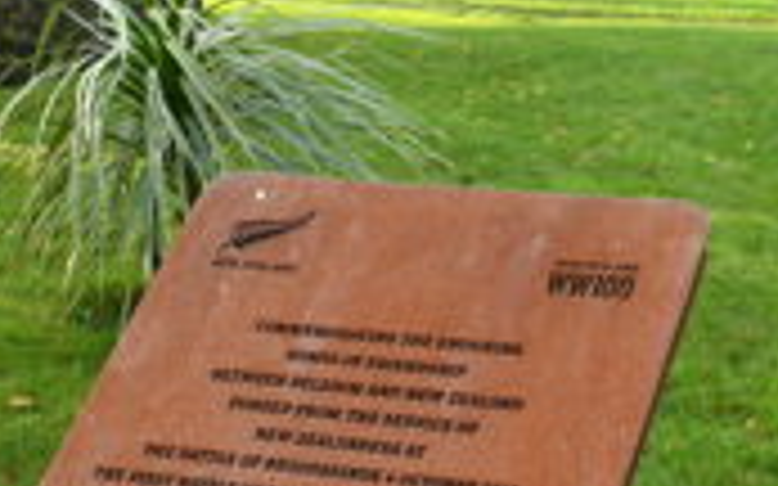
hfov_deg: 25.8
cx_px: 675
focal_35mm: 78
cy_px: 583
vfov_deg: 16.1
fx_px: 1653
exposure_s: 1/160
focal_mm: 22
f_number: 3.5
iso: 100
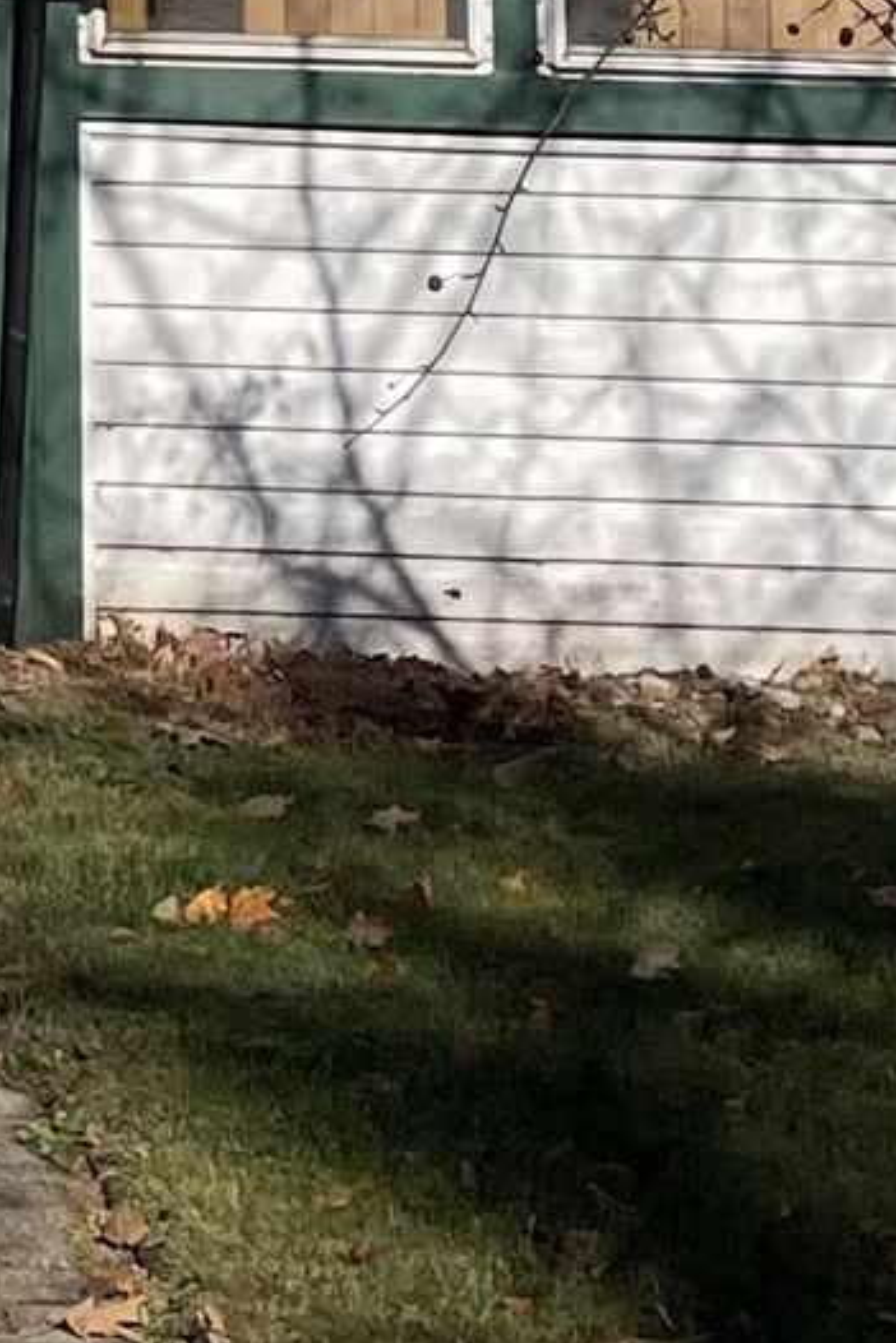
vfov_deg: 12.0
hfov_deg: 8.4
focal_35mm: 158
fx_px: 5894
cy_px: -1054
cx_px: -669
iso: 32
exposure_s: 1/5814
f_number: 1.6
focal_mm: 4.2
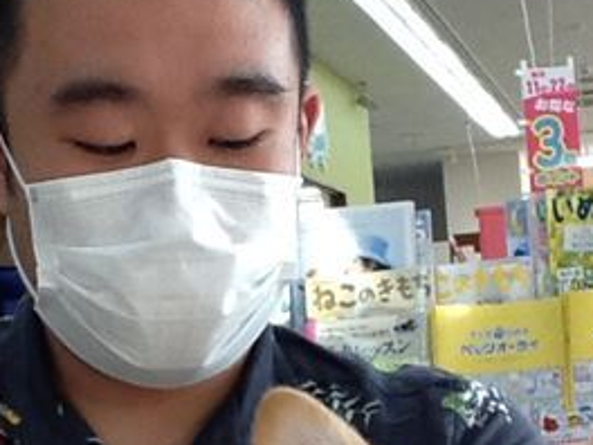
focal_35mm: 100
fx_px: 1713
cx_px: 220
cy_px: 474
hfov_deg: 19.6
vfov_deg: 14.5
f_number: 2.4
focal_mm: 2.03
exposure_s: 1/120
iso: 80
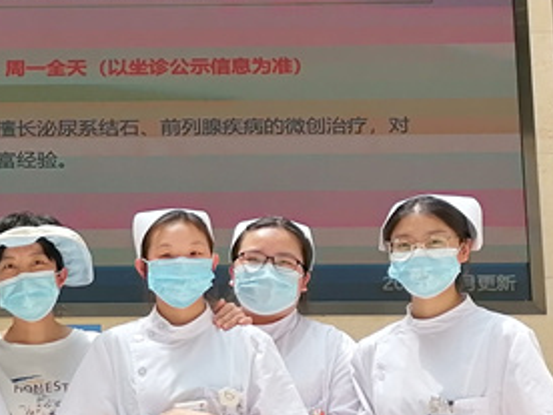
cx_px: -28
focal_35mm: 80
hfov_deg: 23.2
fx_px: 1278
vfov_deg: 18.4
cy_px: 288
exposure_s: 1/308
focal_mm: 5.4
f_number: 1.8
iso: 50
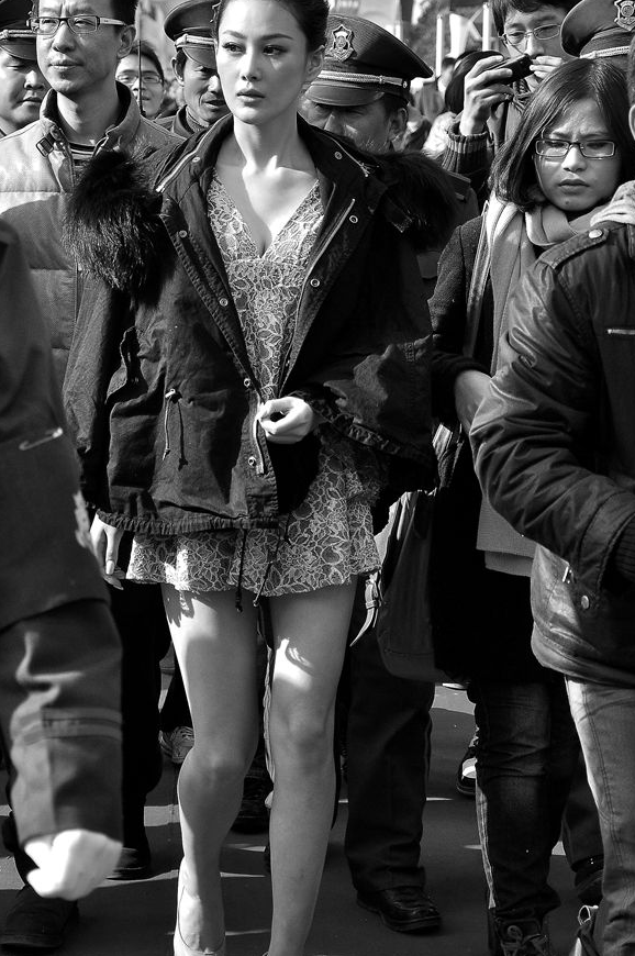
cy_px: 444
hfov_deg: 12.6
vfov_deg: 18.9
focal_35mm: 108
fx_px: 2864
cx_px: 226
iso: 400
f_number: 5
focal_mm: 52
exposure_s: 1/1000
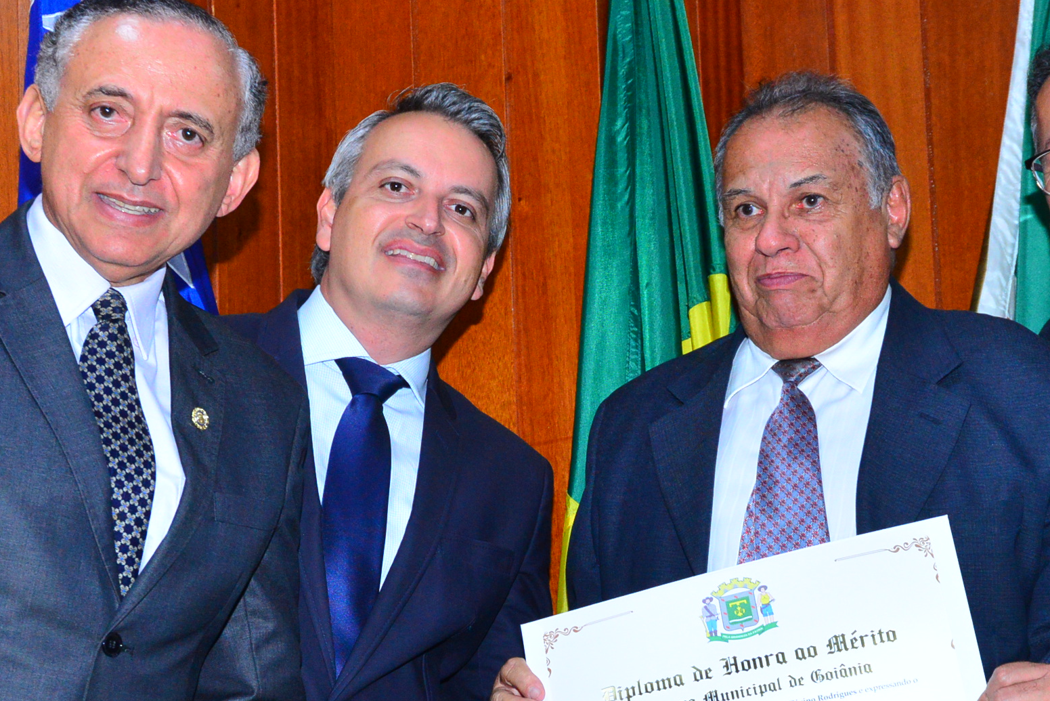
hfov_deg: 21.0
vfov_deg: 14.0
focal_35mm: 97
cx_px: 616
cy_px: 569
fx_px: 2830
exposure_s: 1/125
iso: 3200
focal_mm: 50
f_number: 5.6
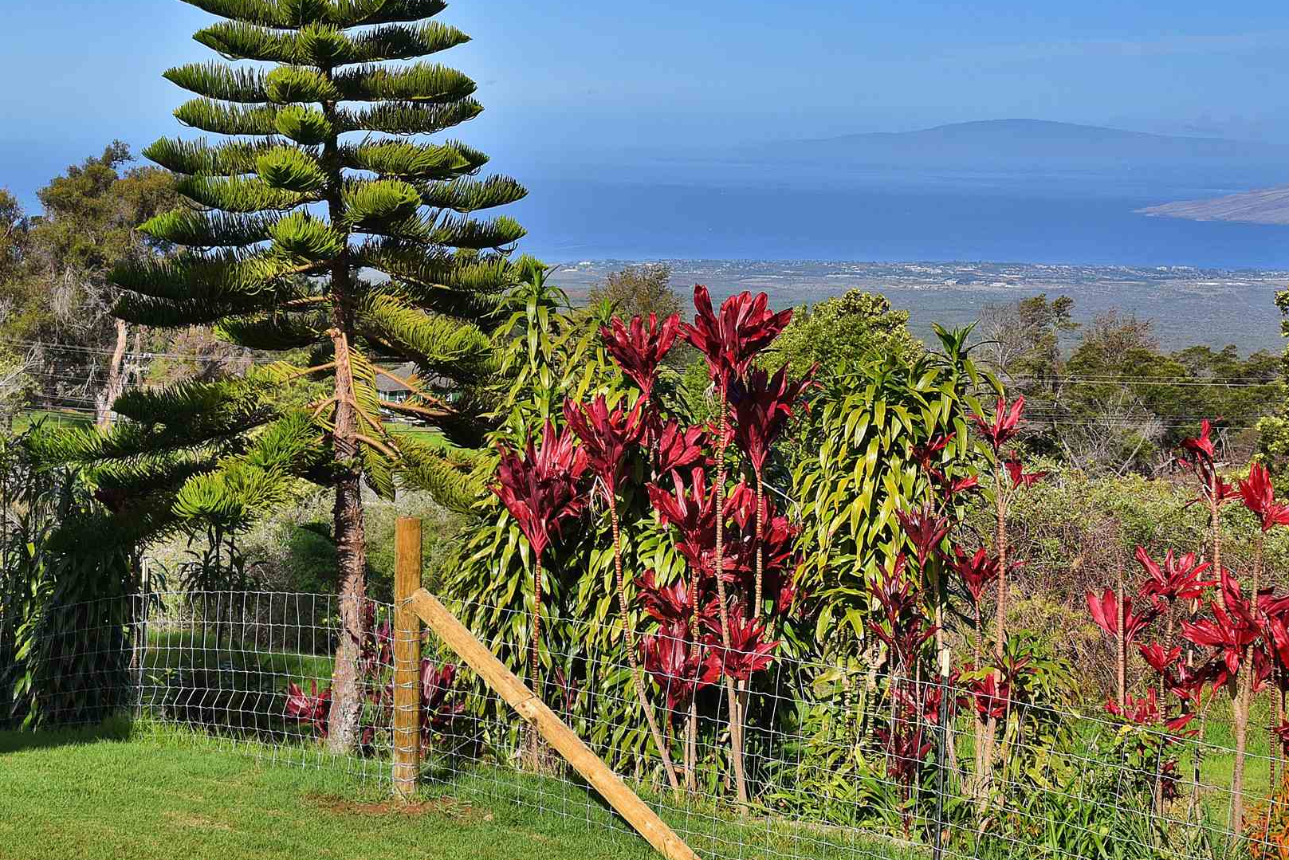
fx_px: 2041
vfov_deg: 23.6
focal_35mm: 57
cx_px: 254
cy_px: 234
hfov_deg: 34.0
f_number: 13
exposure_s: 1/200
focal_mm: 30
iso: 125
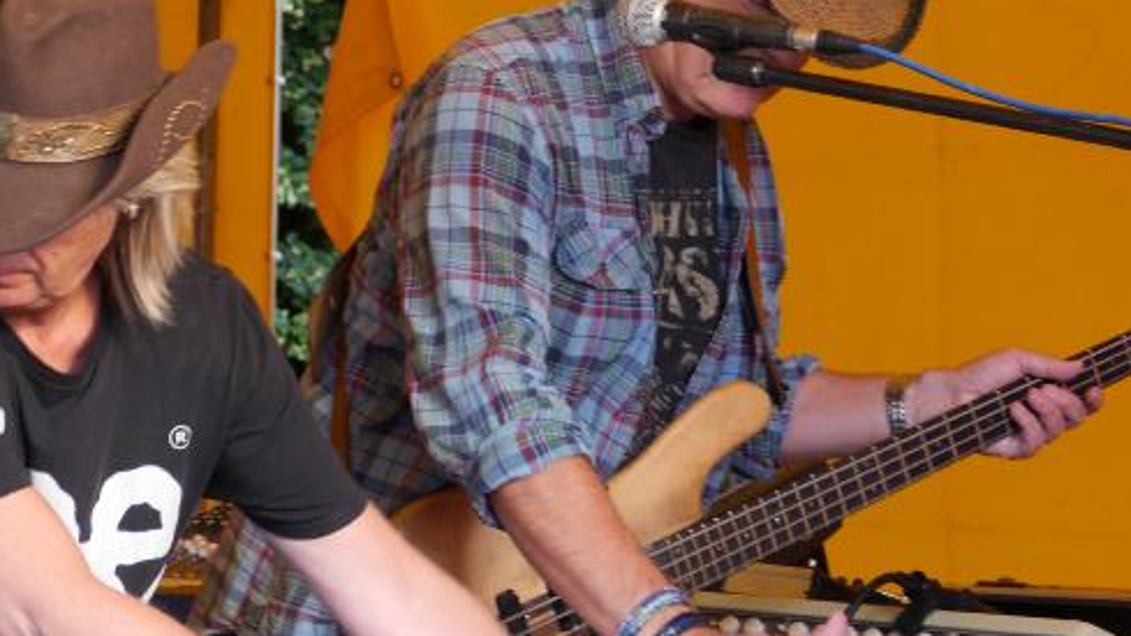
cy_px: 243
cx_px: 627
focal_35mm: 114
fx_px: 3419
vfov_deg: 10.6
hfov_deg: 18.8
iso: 500
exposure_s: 1/125
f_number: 5
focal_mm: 32
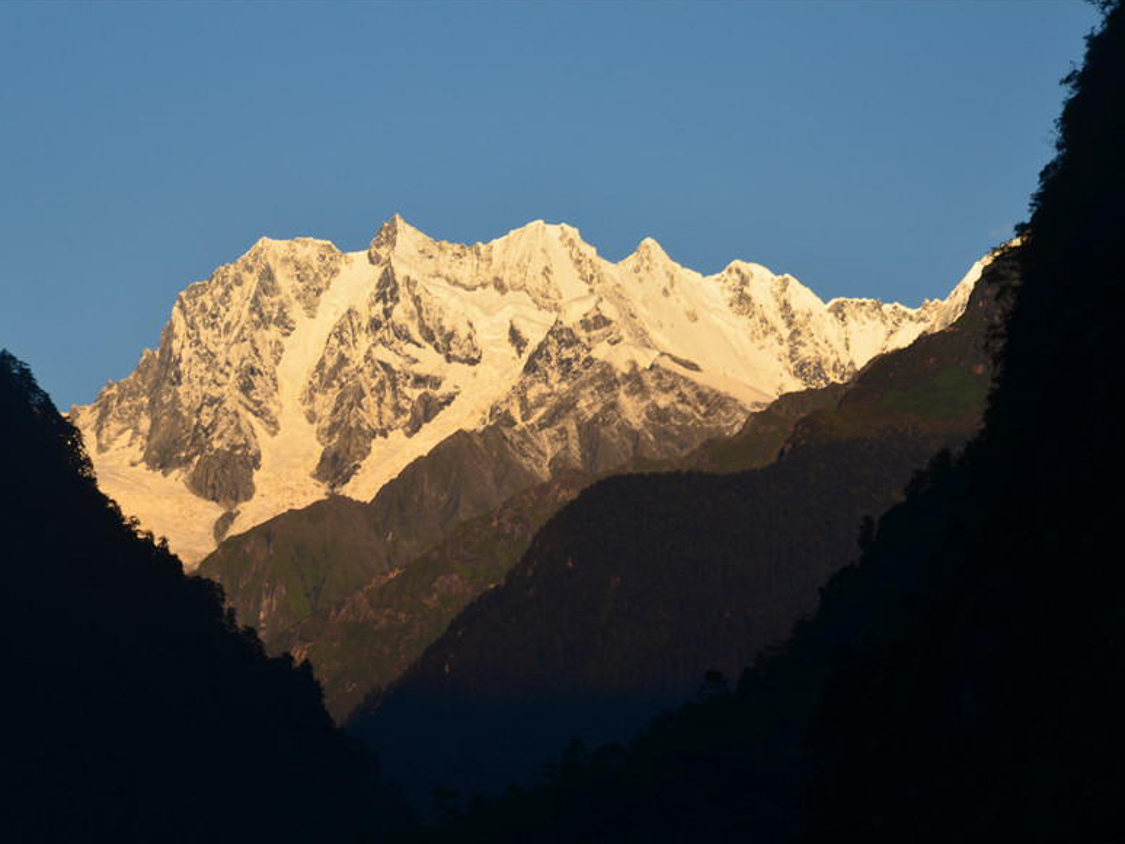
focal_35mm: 173
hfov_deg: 11.5
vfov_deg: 8.6
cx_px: 536
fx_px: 5609
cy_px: 420
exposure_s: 1/100
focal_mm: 105
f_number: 11
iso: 200
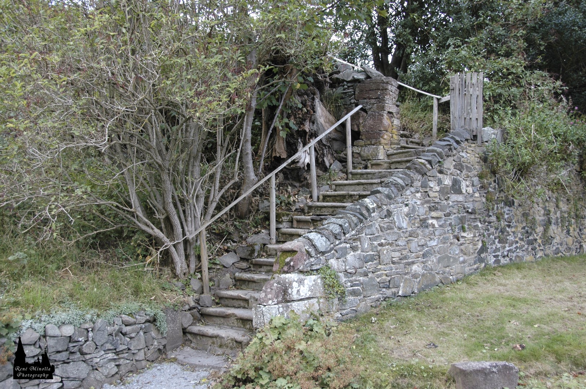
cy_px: 194
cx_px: 293
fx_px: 586
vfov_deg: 36.8
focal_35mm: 36
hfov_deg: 53.2
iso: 200
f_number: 4.5
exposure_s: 1/80
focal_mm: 24
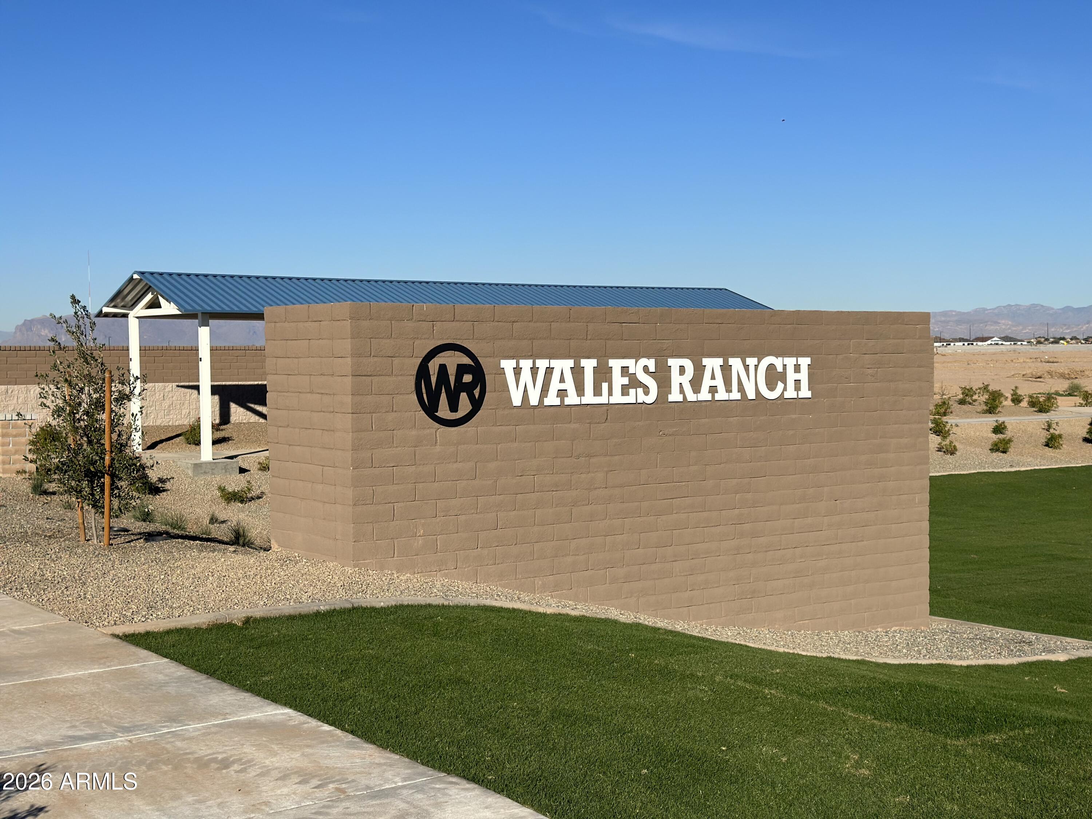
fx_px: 1514
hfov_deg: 39.7
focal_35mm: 48
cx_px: 546
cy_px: 410
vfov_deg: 30.3
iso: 100
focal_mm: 6.86
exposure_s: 1/8929
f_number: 1.78
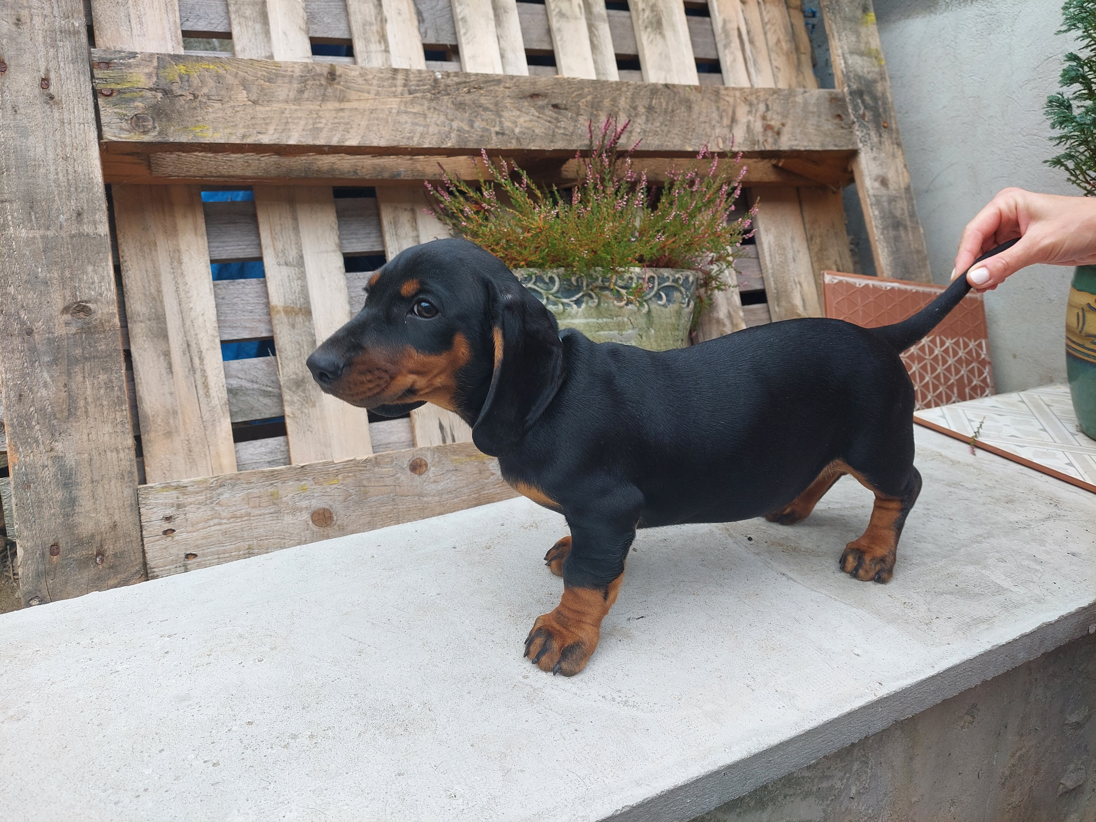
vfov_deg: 56.8
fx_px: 760
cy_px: 411
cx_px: 548
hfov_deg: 71.6
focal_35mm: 24
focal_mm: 5.23
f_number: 1.8
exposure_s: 1/171
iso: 40
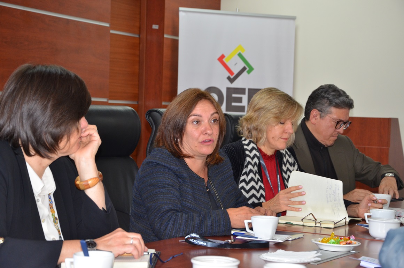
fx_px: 974
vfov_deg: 15.6
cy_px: 134
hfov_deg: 23.4
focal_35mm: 87
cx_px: 202
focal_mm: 58
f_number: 5
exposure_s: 1/60
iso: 800
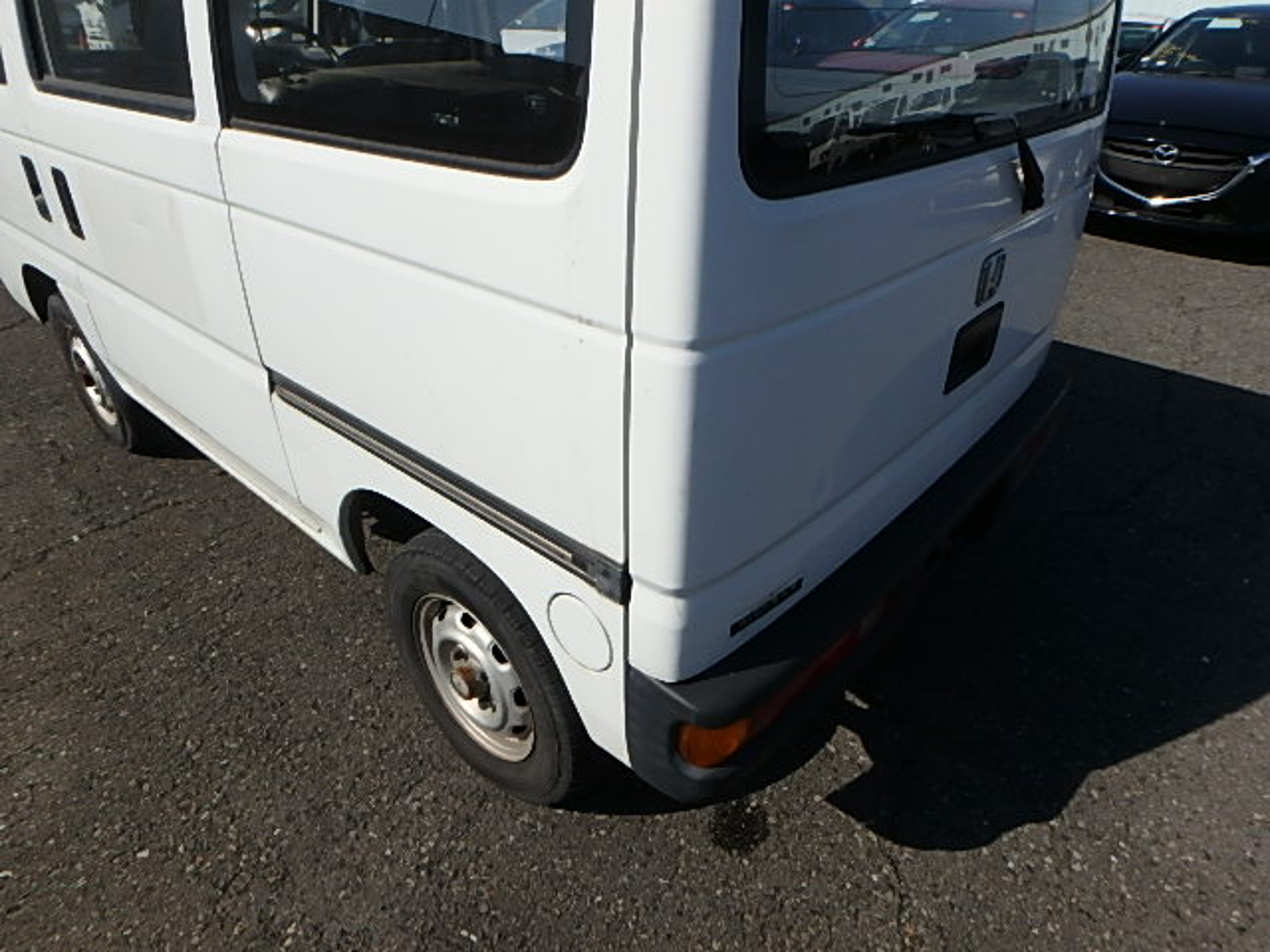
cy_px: 476
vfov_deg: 63.4
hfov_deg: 79.0
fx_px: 770
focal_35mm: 21
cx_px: 635
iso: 125
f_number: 6
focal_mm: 3.7
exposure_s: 1/1000
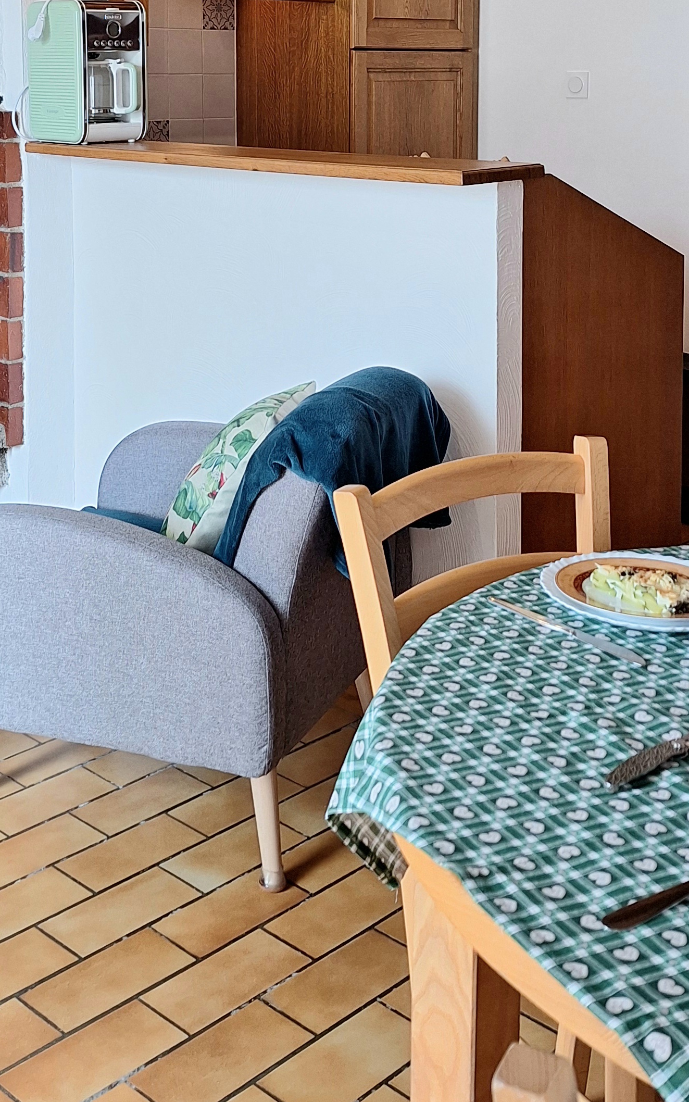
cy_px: 178
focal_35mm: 47
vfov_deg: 40.4
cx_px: 269
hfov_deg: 27.4
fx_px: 1412
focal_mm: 5.54
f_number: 1.8
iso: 80
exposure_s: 1/40
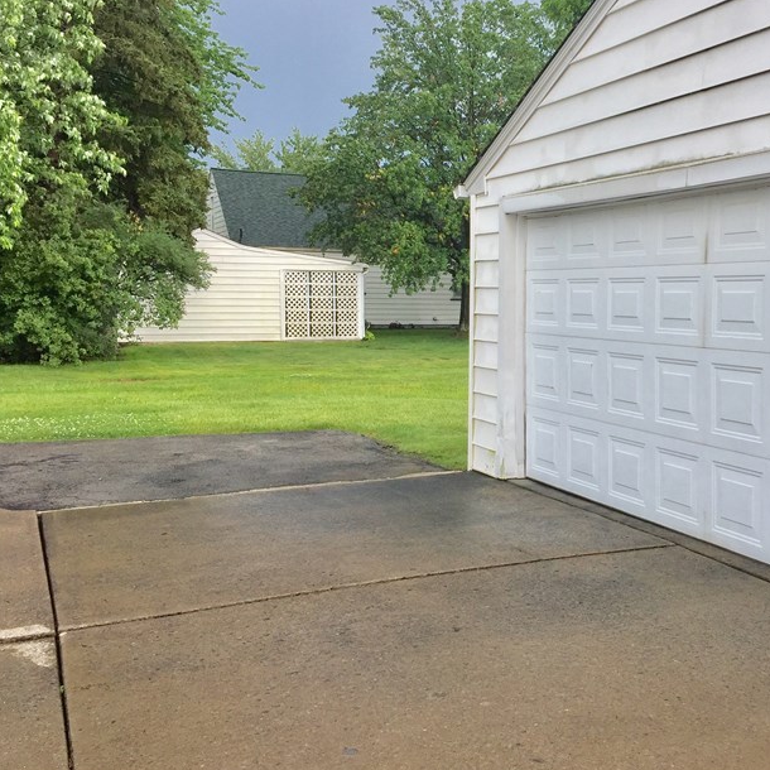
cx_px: 583
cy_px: 358
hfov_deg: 38.1
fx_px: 1082
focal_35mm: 43
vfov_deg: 39.1
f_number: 2.2
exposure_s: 1/527
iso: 32
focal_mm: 4.15
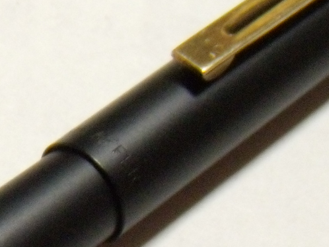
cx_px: -163
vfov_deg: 9.8
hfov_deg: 12.7
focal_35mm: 148
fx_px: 1407
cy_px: 354
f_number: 3.6
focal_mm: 6.4
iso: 400
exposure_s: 1/15
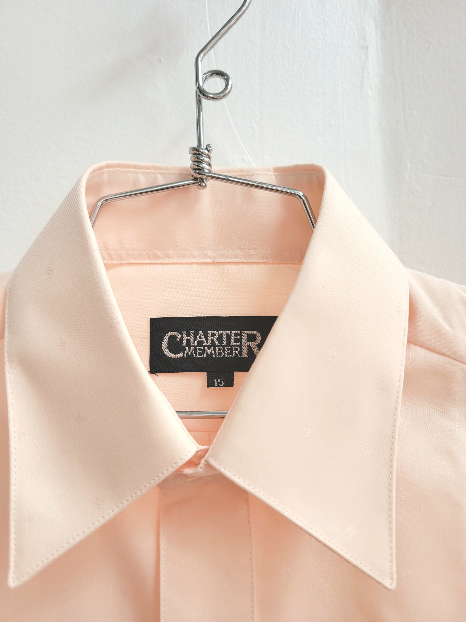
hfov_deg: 53.1
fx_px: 467
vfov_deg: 67.3
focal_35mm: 26
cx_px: 233
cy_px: 311
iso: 64
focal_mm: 5.4
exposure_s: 1/120
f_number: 1.8
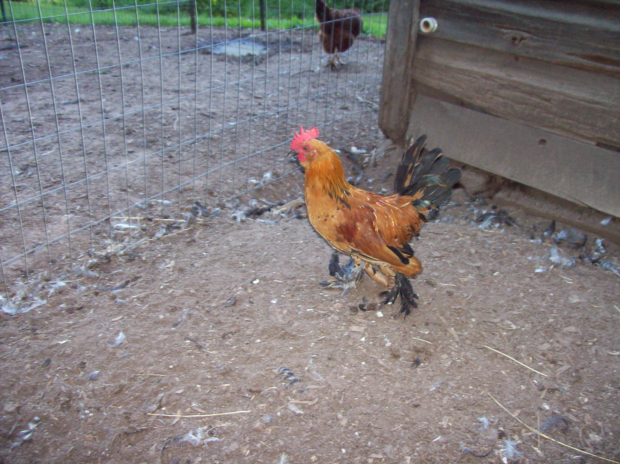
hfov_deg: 51.4
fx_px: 645
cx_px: 310
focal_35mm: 36
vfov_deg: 39.6
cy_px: 232
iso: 140
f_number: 2.7
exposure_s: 1/64
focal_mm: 6
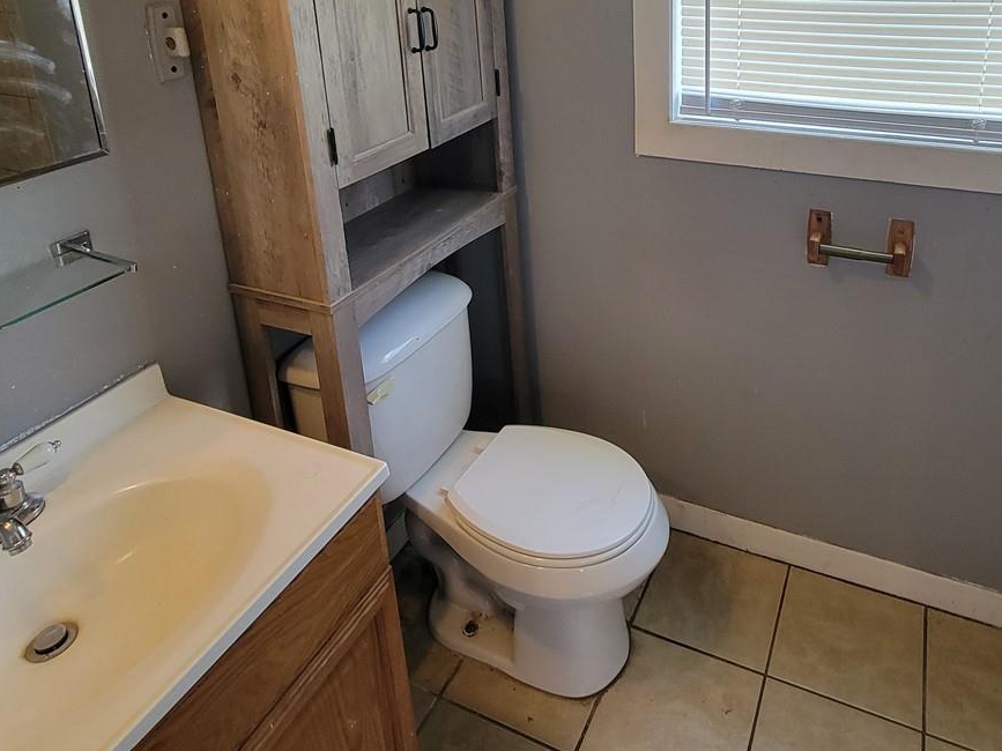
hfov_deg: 71.1
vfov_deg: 52.4
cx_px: 580
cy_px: 129
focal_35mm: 24
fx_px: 695
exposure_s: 1/60
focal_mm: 2.2
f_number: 2.2
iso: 160
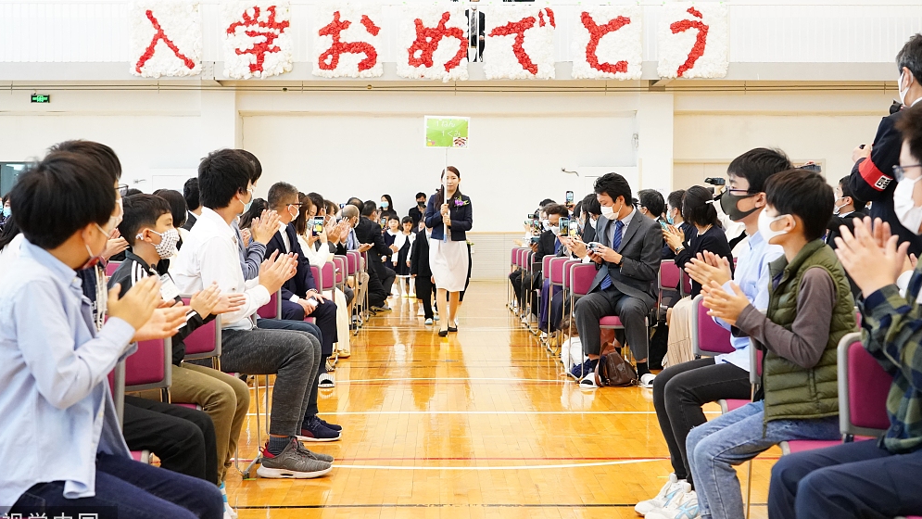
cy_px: 224
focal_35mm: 55
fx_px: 1345
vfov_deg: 21.8
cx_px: 457
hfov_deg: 37.8
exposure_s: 1/100
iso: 6400
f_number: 5.6
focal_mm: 51
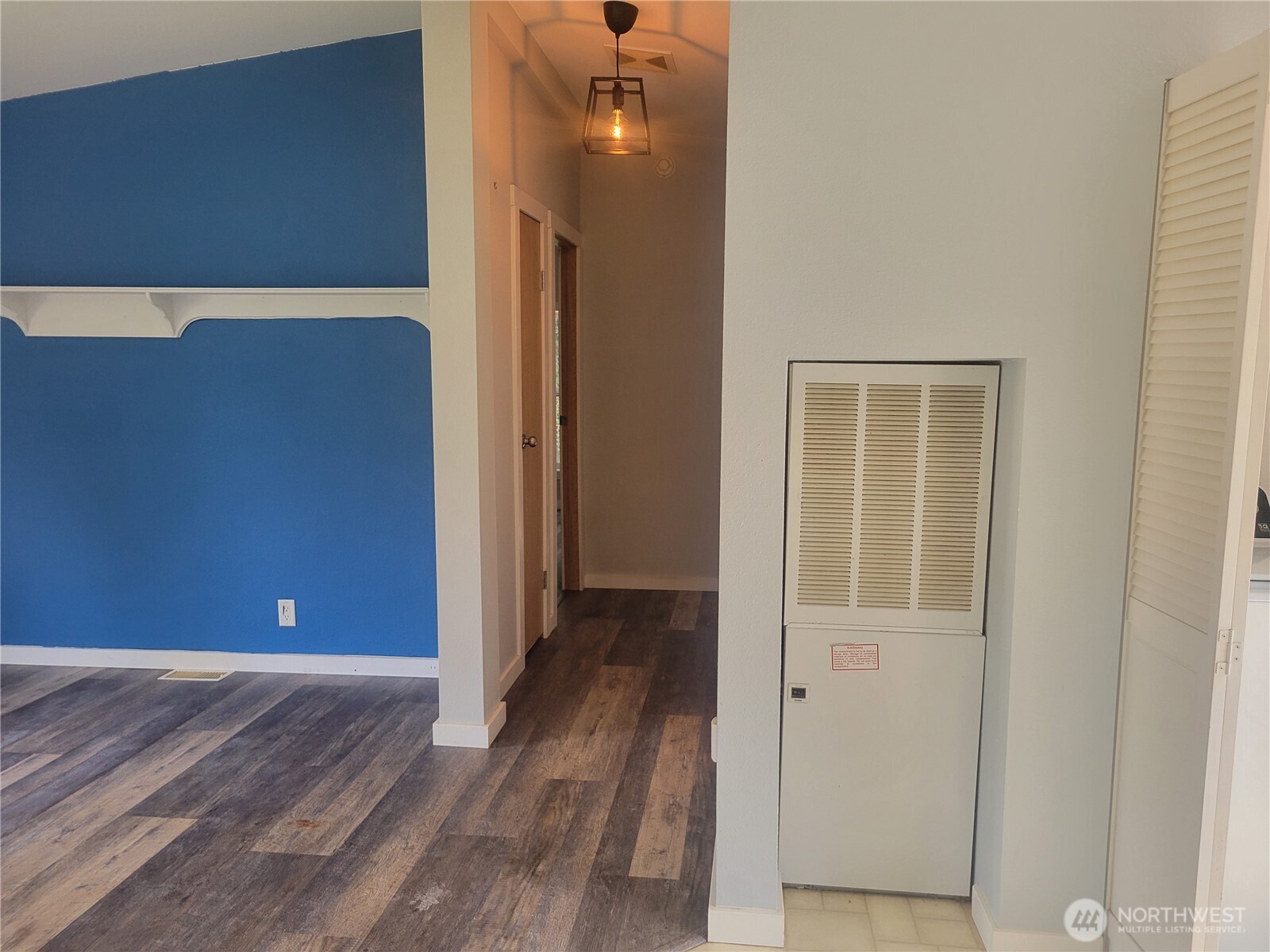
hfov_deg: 67.3
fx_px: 954
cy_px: 476
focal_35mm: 26
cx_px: 635
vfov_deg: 53.1
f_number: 1.8
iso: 125
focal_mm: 5.4
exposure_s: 1/120
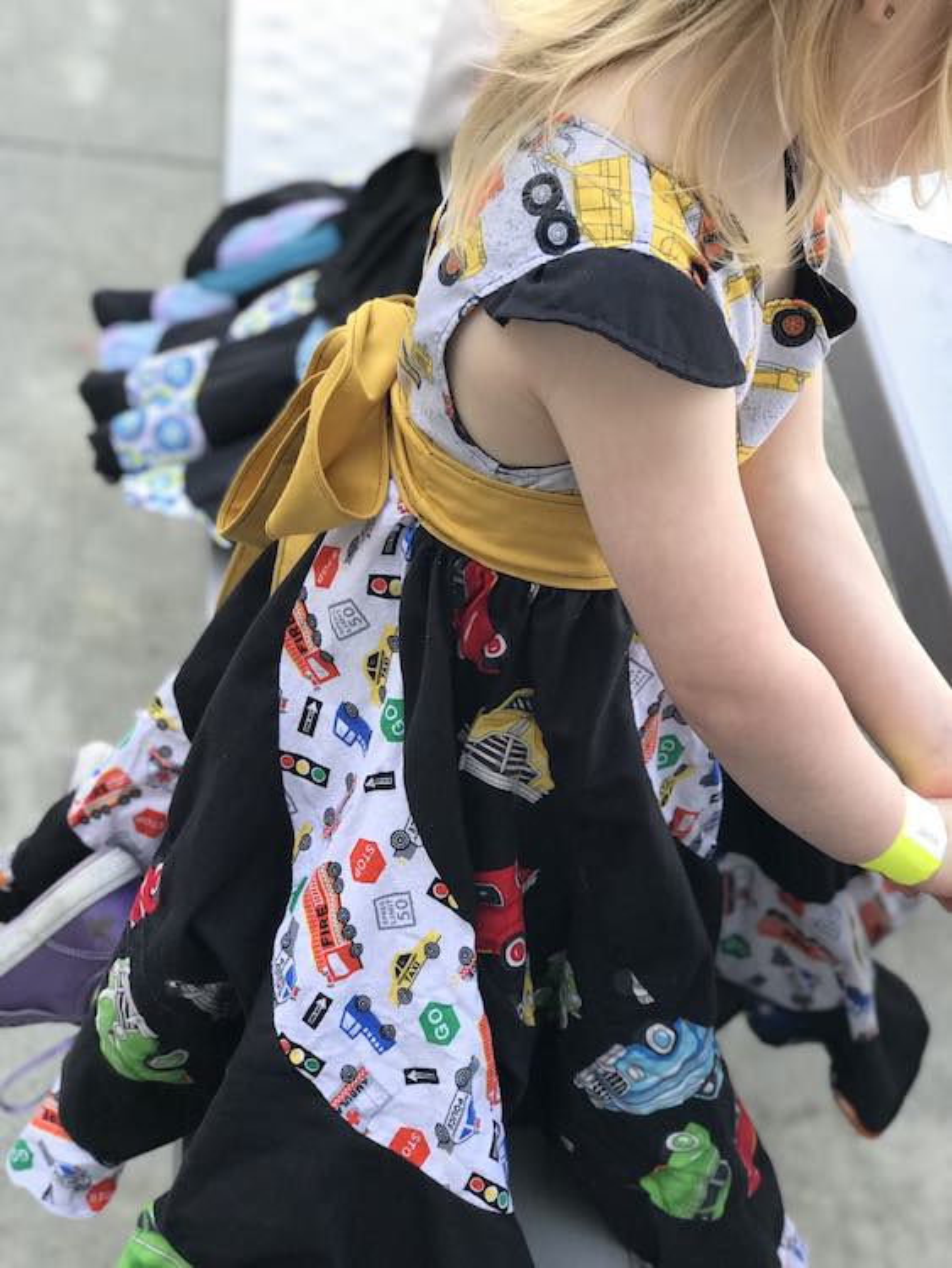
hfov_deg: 25.7
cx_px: 476
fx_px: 2089
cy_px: 634
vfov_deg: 33.8
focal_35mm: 57
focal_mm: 6.6
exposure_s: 1/120
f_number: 2.8
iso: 32
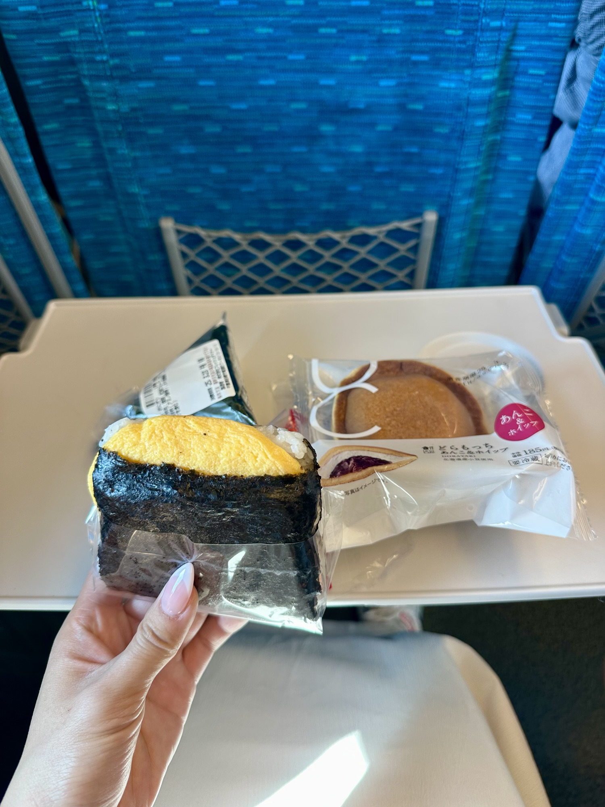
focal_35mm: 24
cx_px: 302
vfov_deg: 71.6
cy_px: 404
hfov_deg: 56.8
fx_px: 559
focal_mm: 6.86
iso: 100
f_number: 1.78
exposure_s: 1/121
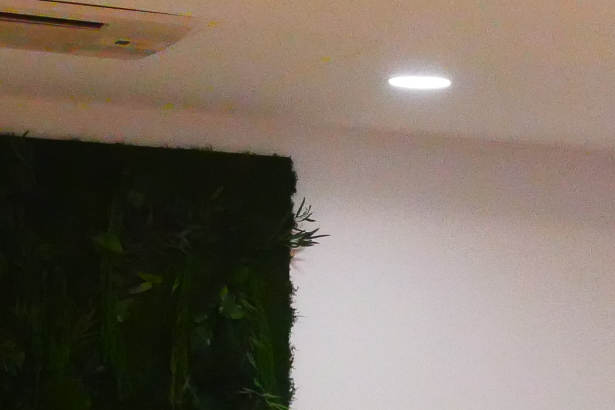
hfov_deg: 16.7
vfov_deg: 11.3
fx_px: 2050
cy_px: 446
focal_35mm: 120
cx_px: 623
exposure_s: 1/400
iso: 3200
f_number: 5
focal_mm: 14
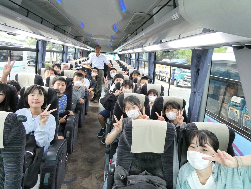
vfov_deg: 56.8
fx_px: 174
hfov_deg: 71.6
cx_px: 126
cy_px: 94
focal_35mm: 24
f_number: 3.3
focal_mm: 4.3
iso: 500
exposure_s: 1/60
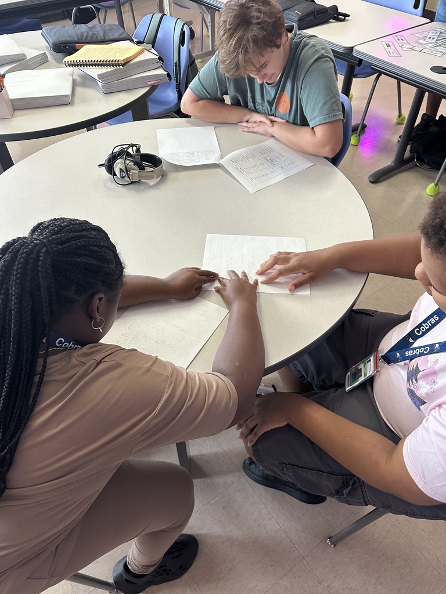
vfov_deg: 71.6
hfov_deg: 56.8
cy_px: 297
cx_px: 223
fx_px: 412
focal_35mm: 24
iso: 250
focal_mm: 6.86
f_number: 1.78
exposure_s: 1/60
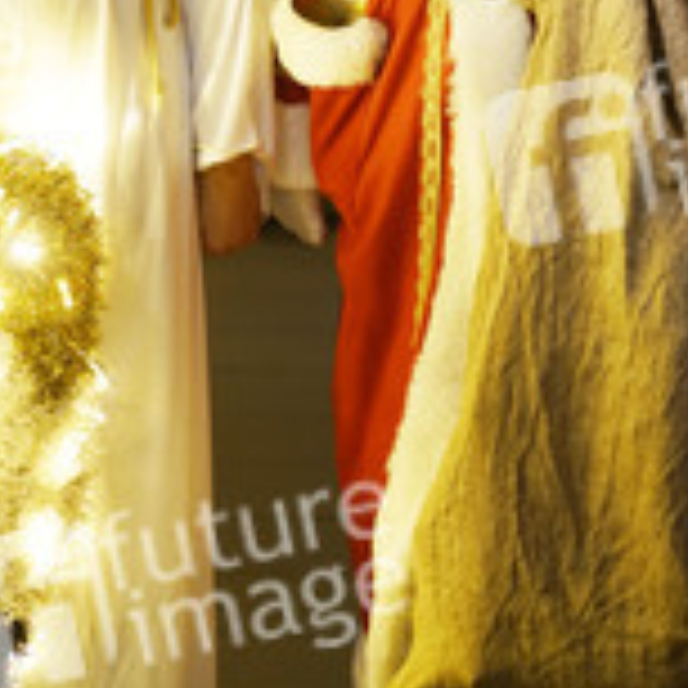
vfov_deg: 9.2
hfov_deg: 9.3
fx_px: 4250
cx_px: 306
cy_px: -85
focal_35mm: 189
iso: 640
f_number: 2
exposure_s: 1/100
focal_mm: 85
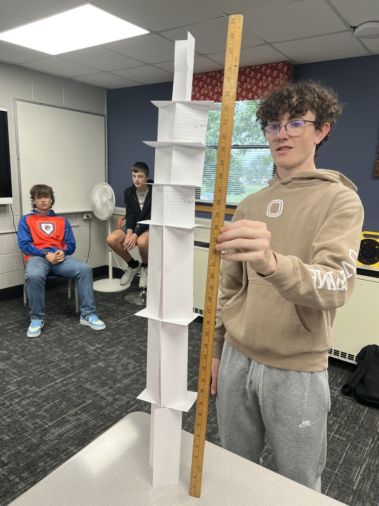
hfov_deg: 53.1
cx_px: 190
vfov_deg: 67.3
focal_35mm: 26
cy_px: 253
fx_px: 380
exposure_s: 1/120
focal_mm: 5.7
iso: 64
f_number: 1.5
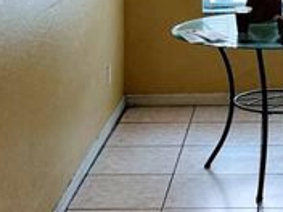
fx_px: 850
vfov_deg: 13.3
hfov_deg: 18.6
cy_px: -124
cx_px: 253
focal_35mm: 104
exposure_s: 1/60
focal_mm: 5.7
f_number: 1.5
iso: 250
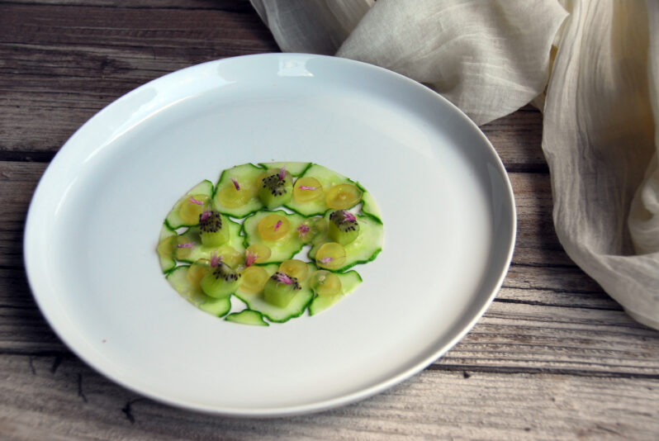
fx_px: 1209
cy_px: 220
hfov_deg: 30.5
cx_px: 330
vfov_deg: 20.7
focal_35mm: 66
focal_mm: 44
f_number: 4.5
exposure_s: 1/125
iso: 200
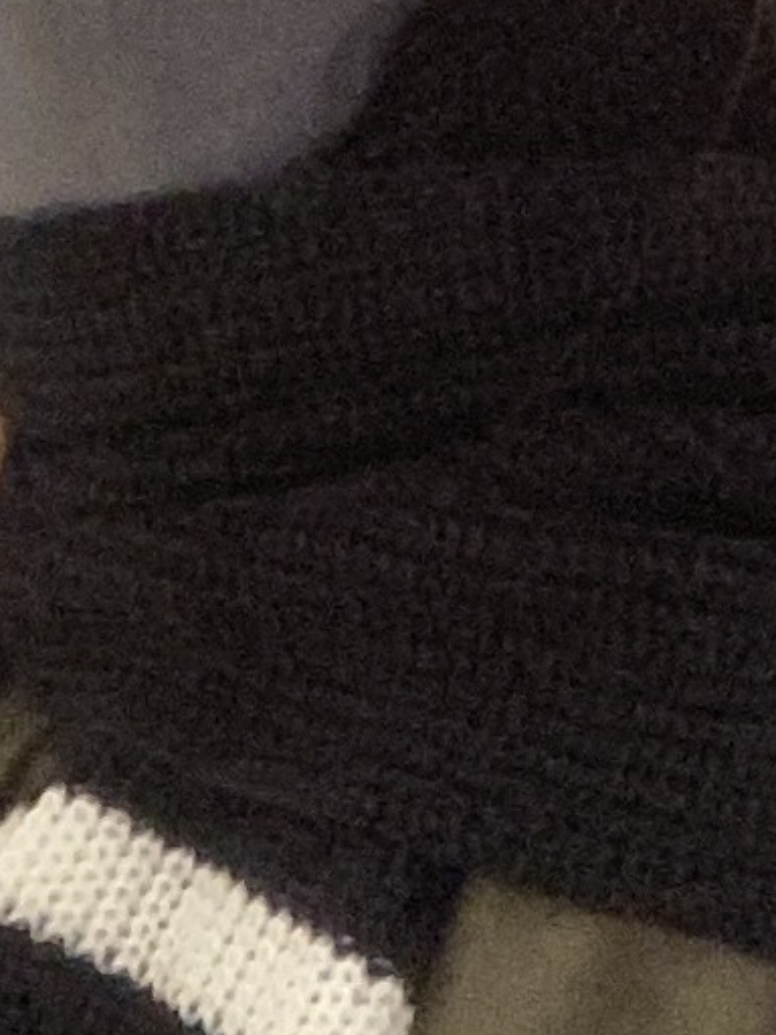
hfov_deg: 8.2
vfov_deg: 10.8
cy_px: 1057
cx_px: 109
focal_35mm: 181
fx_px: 5410
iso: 250
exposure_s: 1/50
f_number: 2.2
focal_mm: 2.71
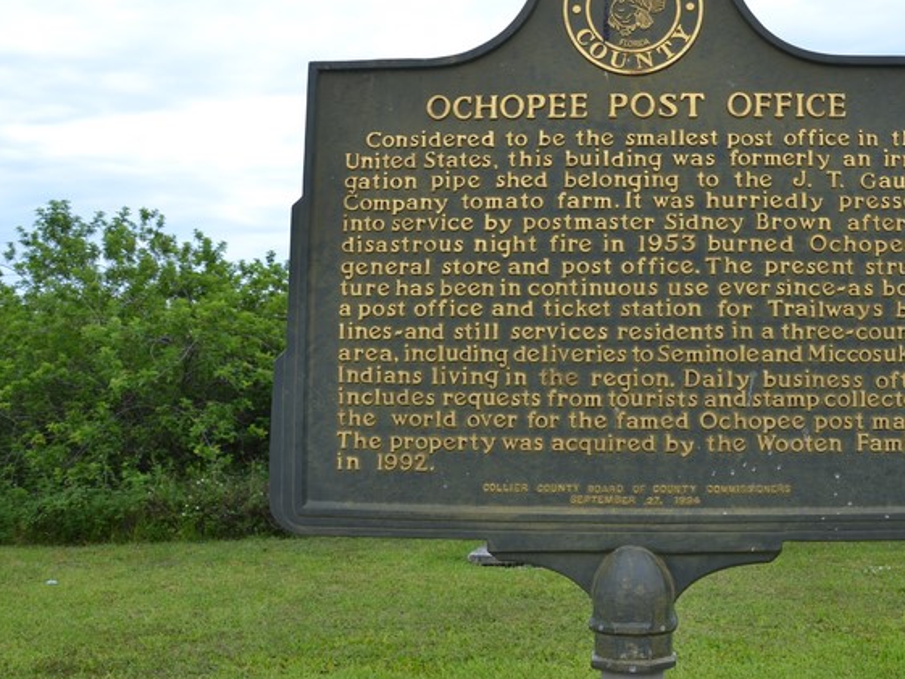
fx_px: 968
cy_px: 273
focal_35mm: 37
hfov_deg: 48.9
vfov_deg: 38.5
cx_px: 631
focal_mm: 18
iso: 100
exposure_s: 1/200
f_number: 7.1
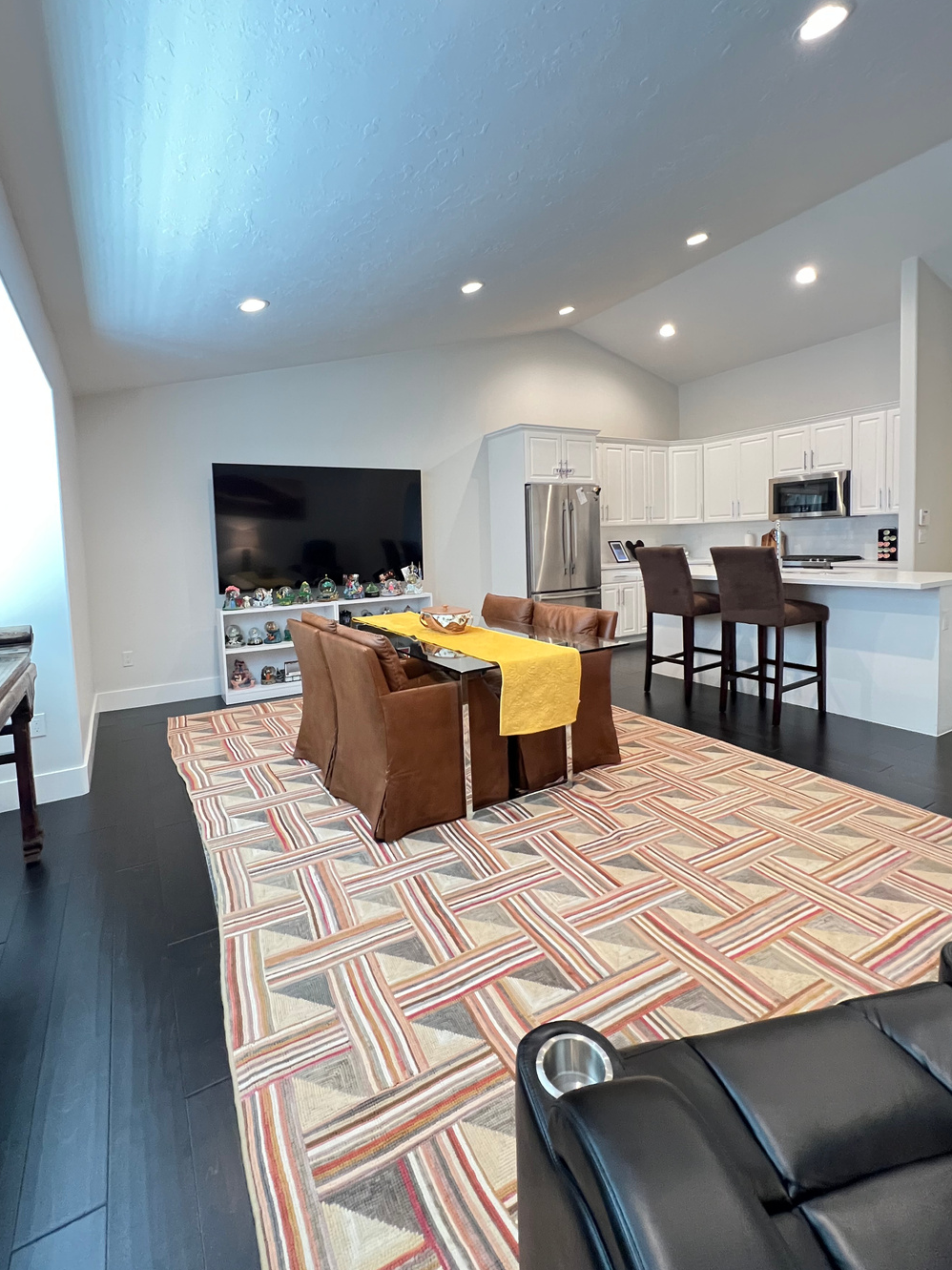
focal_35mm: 15
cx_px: 461
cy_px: 573
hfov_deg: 81.7
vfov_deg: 97.9
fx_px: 550
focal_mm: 1.57
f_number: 1.8
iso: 400
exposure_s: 1/60
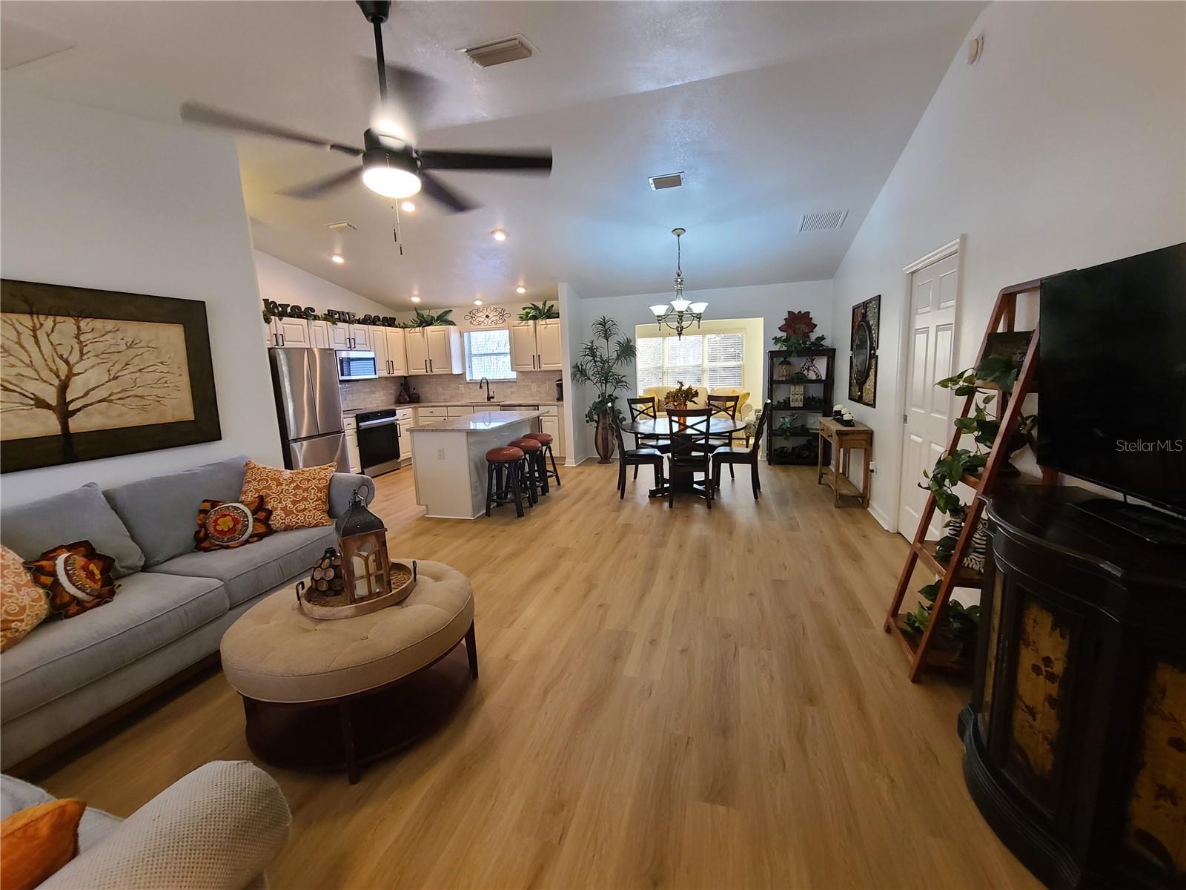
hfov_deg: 106.2
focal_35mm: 13
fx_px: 445
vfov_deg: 89.9
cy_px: 445
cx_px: 593
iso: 250
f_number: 2.2
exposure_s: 1/60
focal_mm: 2.2
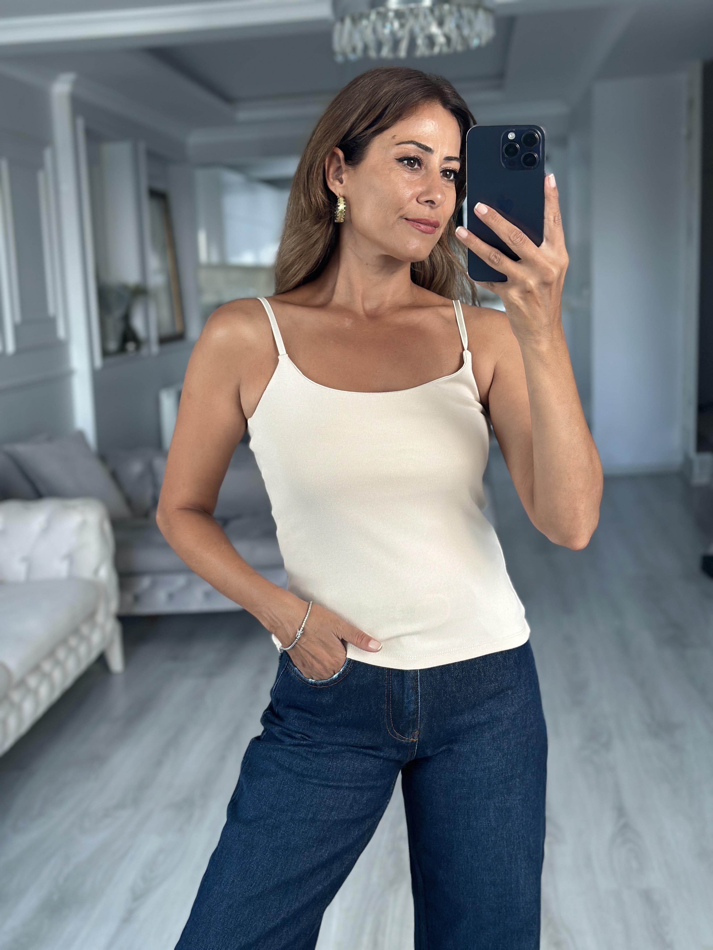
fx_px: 1318
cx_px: 356
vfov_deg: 39.7
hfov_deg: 30.3
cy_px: 475
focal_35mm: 48
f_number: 1.78
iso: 125
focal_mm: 6.86
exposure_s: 1/60
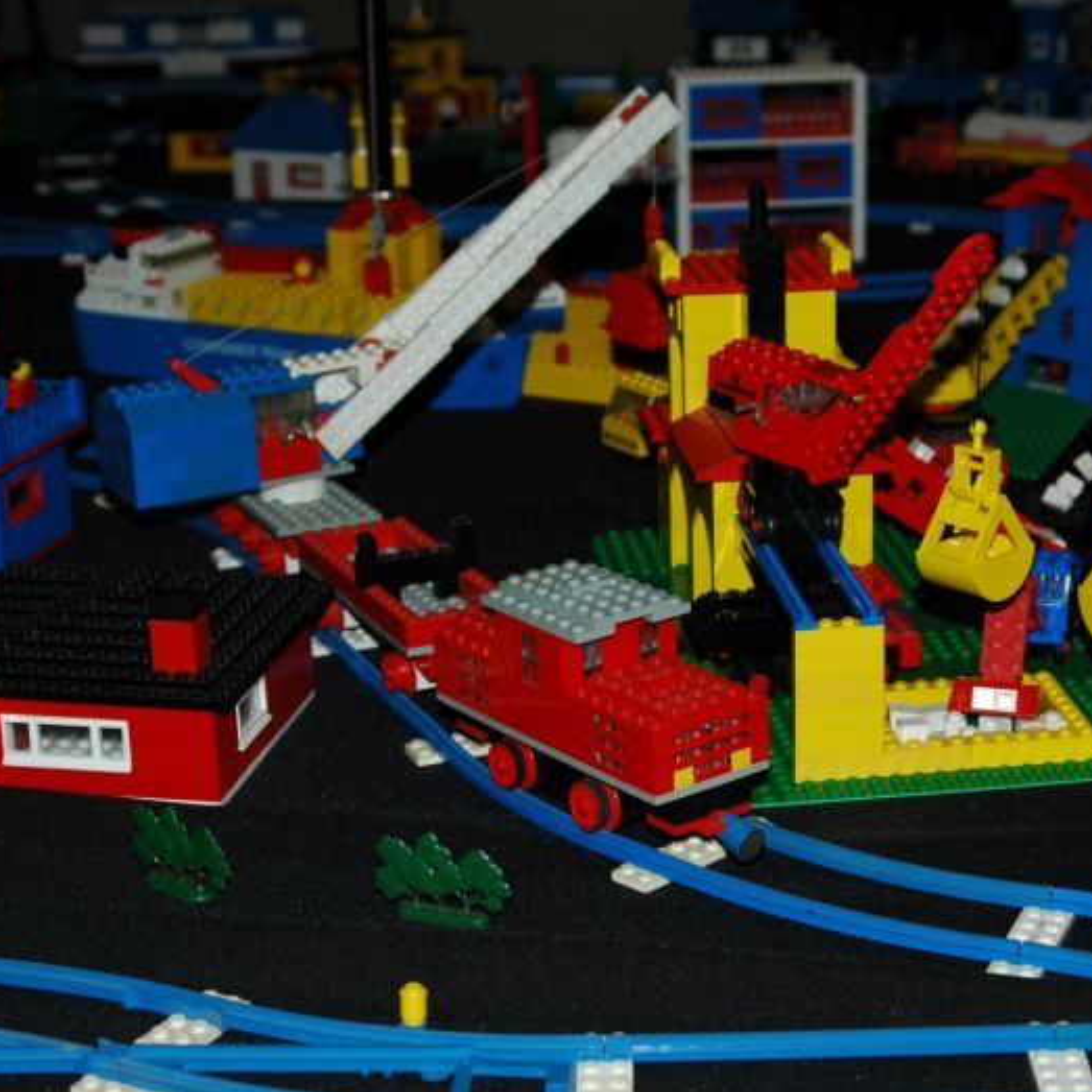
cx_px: 656
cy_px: 550
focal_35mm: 74
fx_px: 2641
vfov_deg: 23.4
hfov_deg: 23.3
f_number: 5.6
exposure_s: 1/125
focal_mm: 38
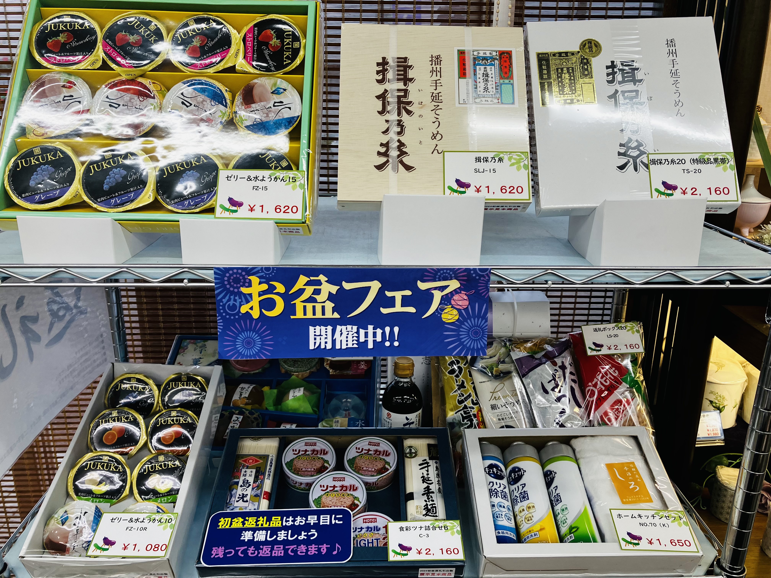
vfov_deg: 49.7
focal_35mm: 28
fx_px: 624
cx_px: 386
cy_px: 289
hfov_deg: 63.4
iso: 40
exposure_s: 1/100
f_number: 1.8
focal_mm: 3.99
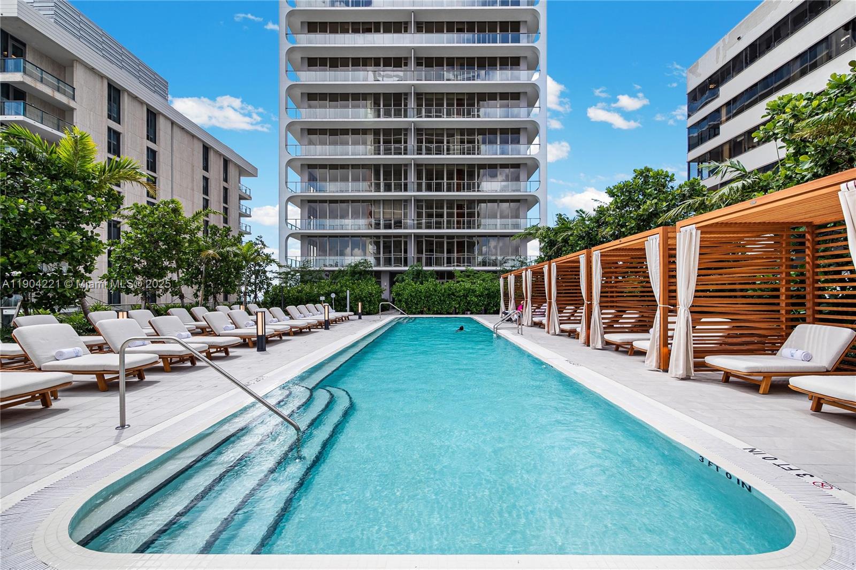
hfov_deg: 104.3
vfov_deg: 81.2
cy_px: 285
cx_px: 428
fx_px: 333
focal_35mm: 14
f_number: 4.5
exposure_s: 1/400
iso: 100
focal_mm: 7
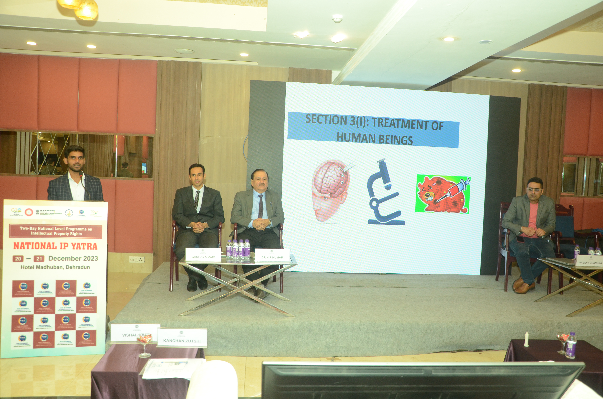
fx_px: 527
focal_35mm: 32
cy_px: 200
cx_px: 302
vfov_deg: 41.5
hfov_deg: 59.6
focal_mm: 21
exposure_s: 1/125
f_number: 4.5
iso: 1250
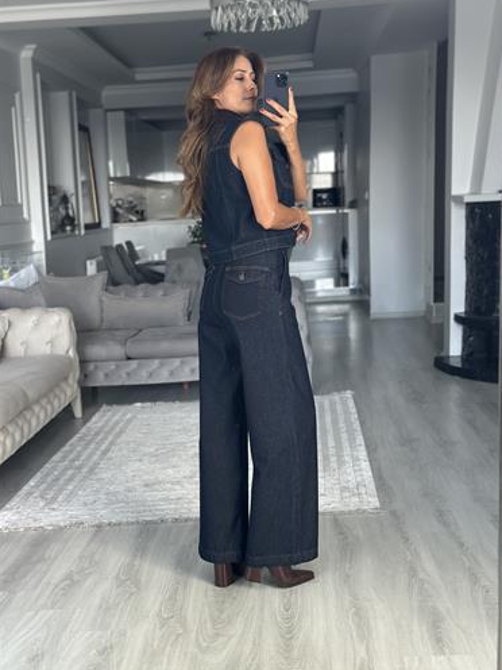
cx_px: 255
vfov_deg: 38.9
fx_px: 947
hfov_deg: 29.7
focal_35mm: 49
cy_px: 334
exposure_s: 1/89
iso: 125
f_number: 1.78
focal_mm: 6.86
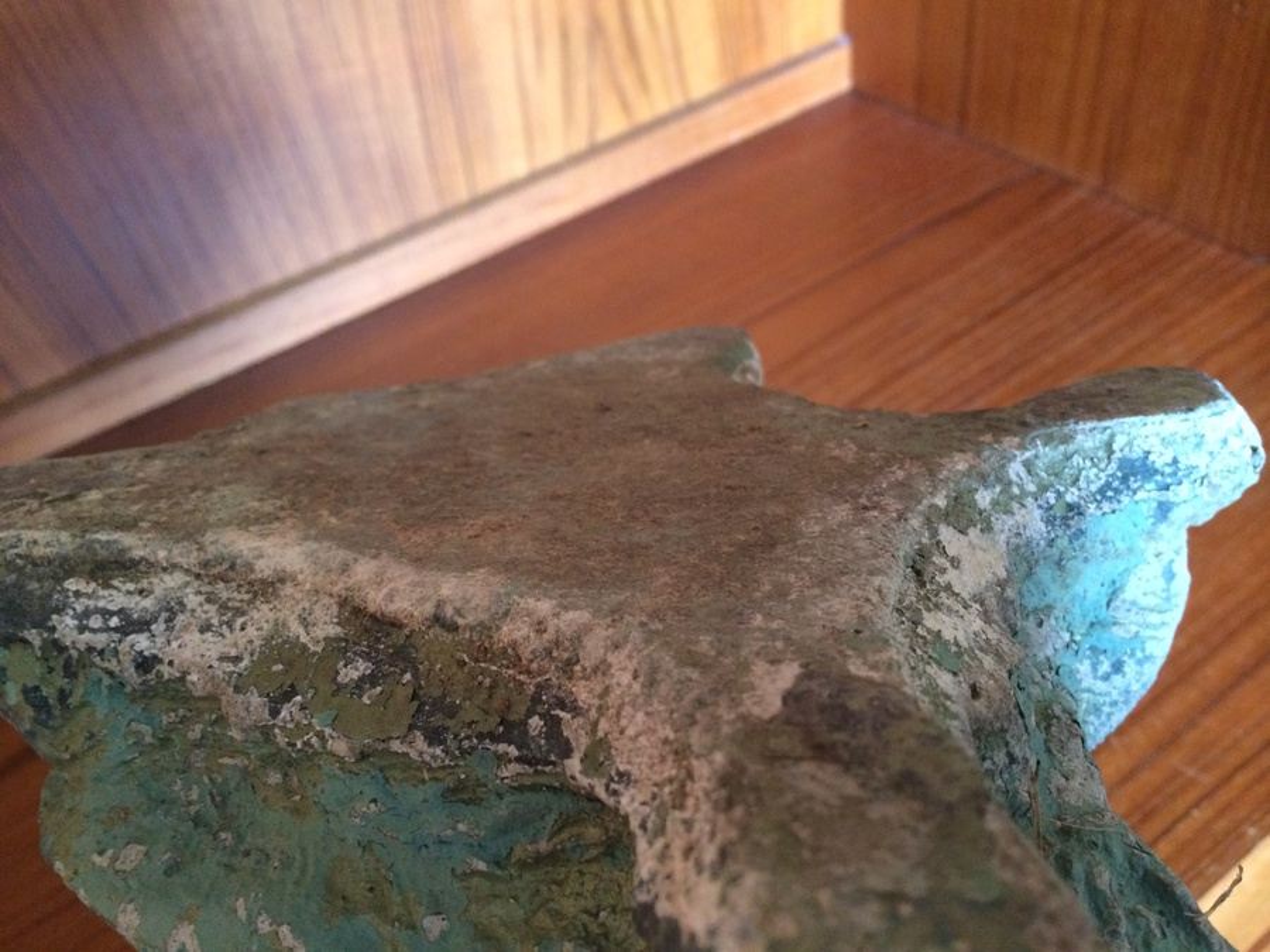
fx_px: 1101
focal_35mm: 30
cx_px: 635
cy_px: 476
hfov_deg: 60.0
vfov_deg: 46.8
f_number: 2.2
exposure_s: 1/30
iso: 320
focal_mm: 4.12
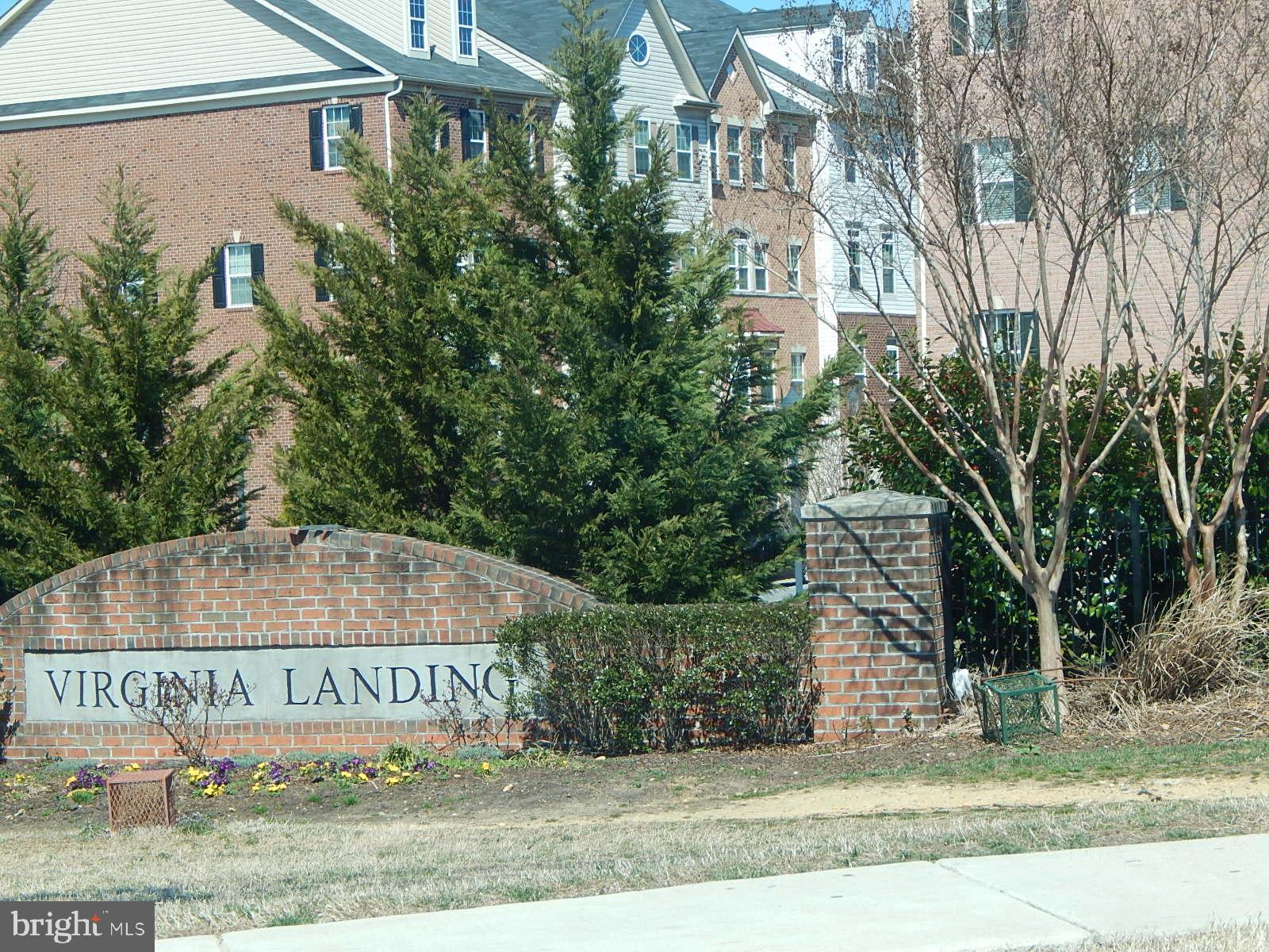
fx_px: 3813
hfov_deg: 18.9
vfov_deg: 14.2
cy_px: 476
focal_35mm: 104
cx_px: 634
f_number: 4.5
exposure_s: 1/500
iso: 125
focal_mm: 18.7
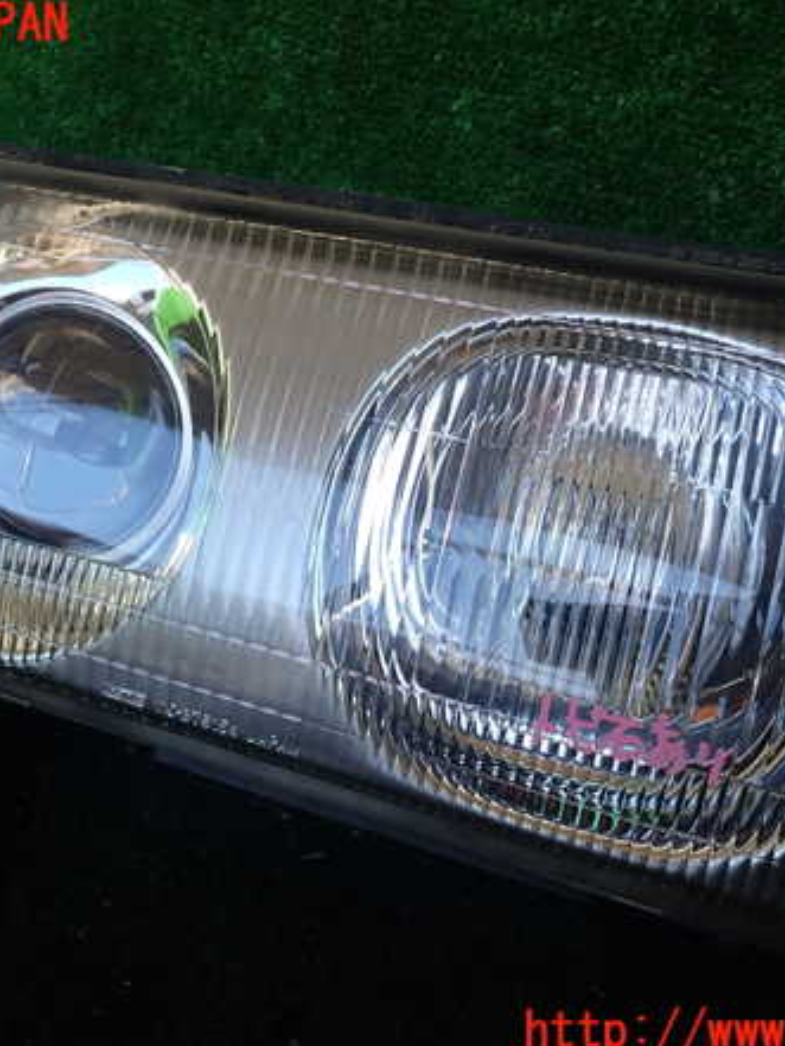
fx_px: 1028
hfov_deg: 41.8
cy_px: 529
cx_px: 349
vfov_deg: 53.9
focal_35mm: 34
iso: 100
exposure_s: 1/160
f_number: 2.8
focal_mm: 4.5
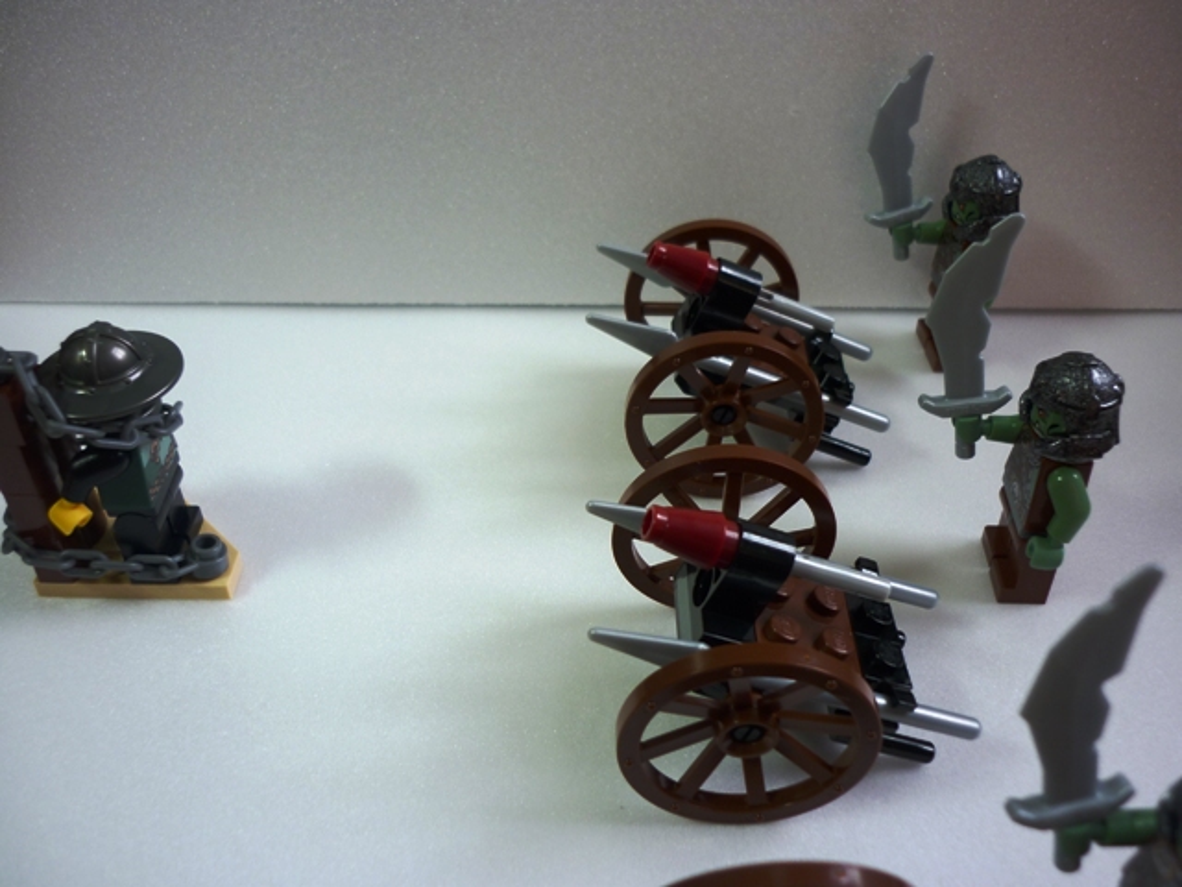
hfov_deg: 55.4
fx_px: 1127
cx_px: 591
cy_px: 444
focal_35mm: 33
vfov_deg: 42.9
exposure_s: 1/40
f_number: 2.8
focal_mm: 5.5
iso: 80
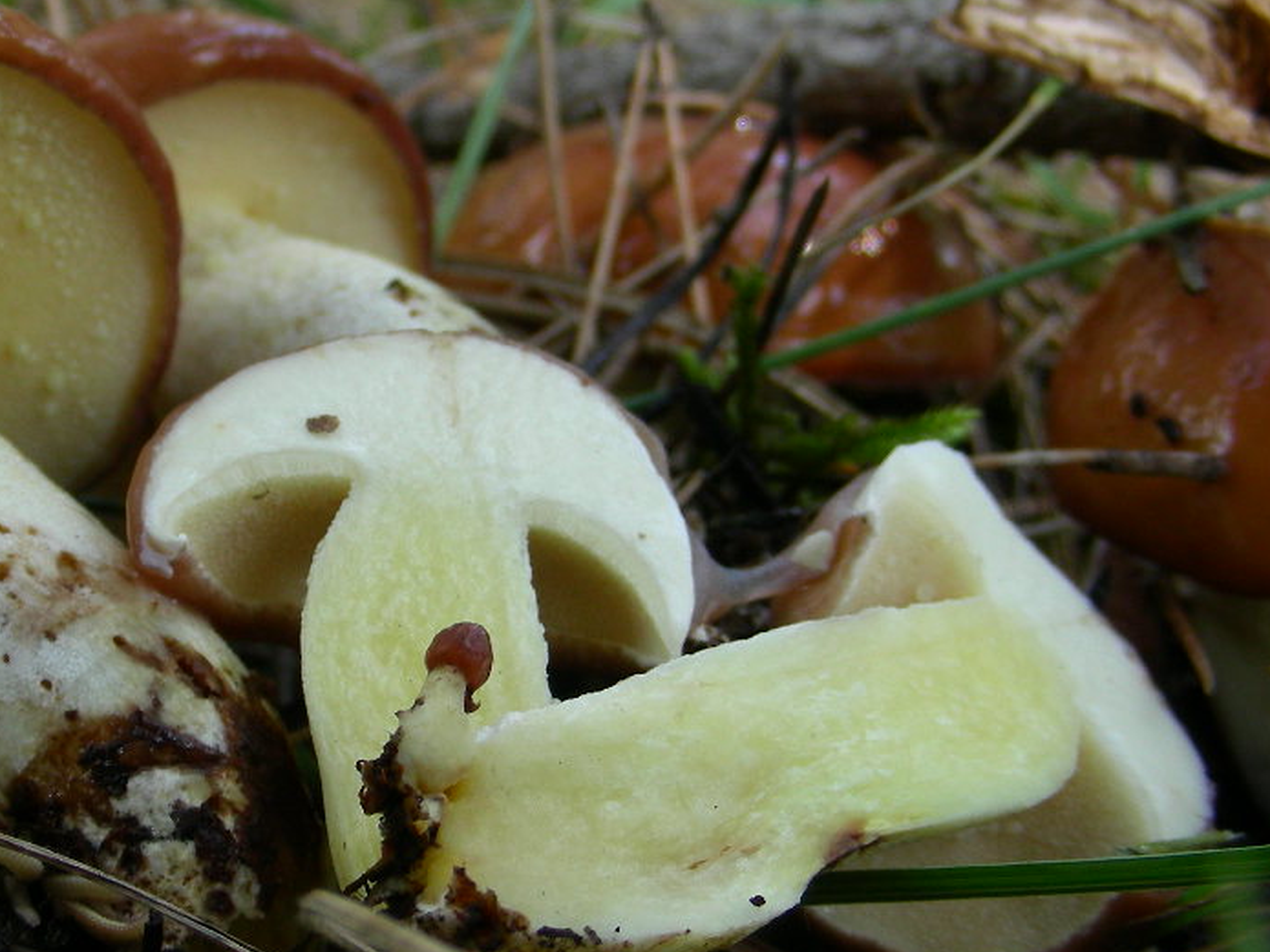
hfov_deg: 34.1
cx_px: 457
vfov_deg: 26.1
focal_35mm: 56
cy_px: 477
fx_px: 2054
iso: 50
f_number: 3.5
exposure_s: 1/60.7
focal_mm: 6.3
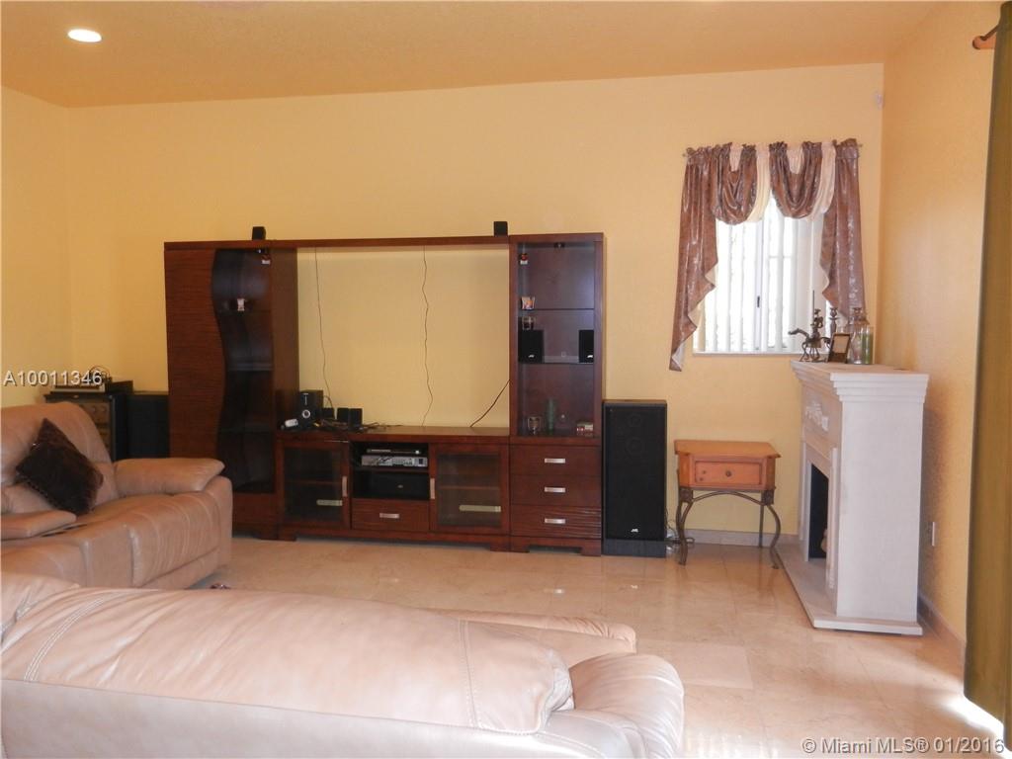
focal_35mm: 29
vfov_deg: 48.2
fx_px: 848
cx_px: 506
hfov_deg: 61.7
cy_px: 380
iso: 360
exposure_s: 1/30
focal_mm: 5.1
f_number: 3.6
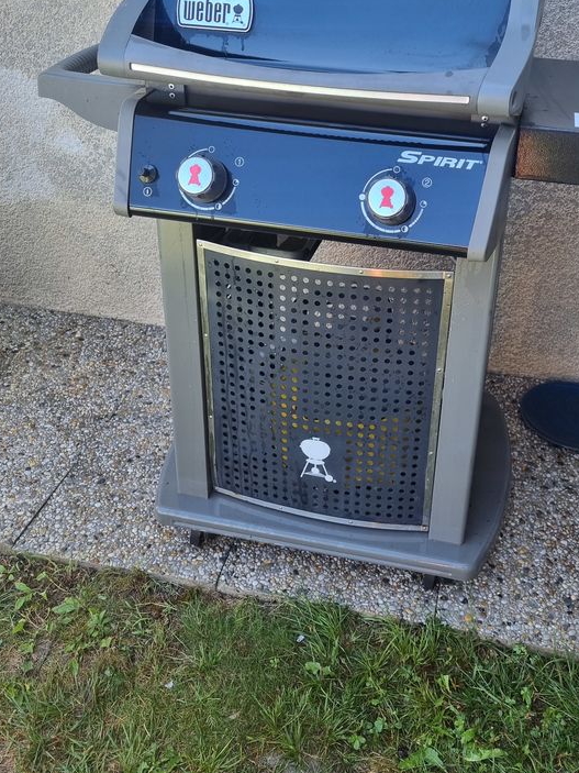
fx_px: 825
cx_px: 354
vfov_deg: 49.6
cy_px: 283
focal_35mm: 37
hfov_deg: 38.5
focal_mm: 5.4
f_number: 1.8
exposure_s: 1/147
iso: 50
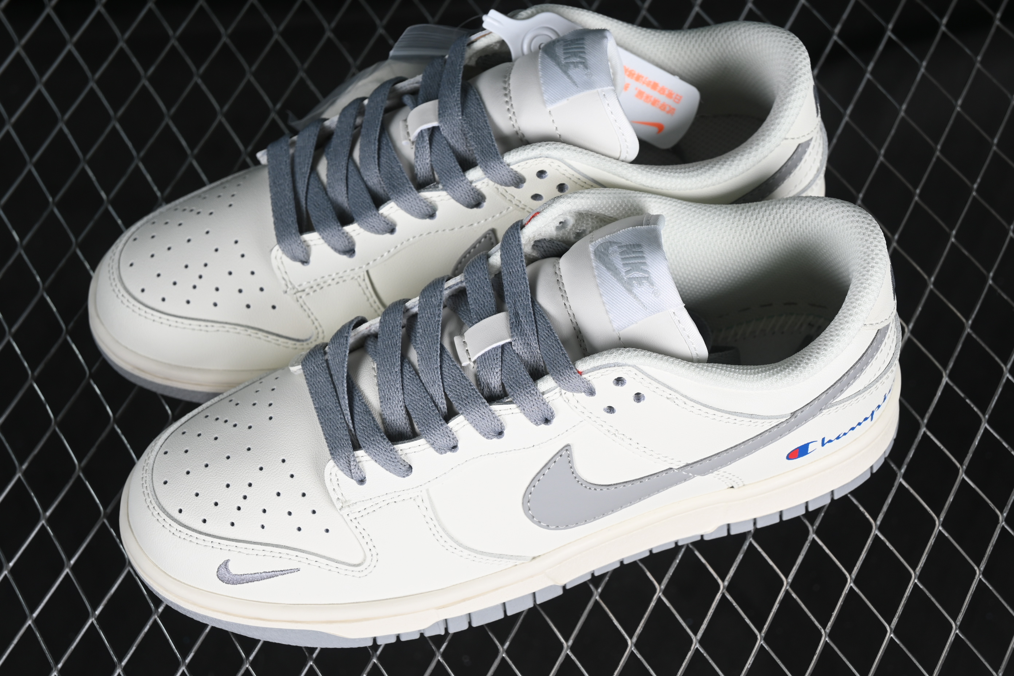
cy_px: 338
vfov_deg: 18.2
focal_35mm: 75
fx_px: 2112
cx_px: 507
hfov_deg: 27.0
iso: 160
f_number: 7.1
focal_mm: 50
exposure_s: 1/80
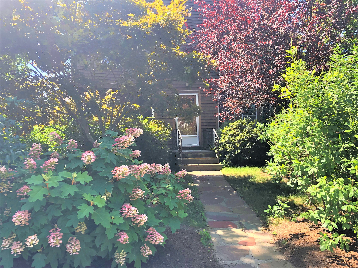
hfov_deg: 63.4
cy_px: 134
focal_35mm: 28
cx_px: 179
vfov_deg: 49.7
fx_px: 290
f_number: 1.8
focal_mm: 3.99
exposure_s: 1/252
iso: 20
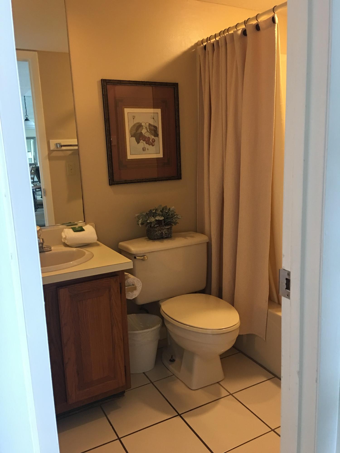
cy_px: 226
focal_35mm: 29
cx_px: 170
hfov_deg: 48.2
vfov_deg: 61.7
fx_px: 380
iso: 80
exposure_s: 1/10
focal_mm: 4.15
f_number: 2.2
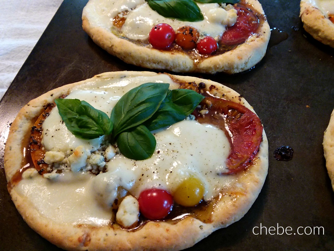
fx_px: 280
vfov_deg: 48.2
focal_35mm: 29
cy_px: 126
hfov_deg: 61.7
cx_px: 167
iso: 67
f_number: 1.9
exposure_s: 1/30
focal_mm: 2.47
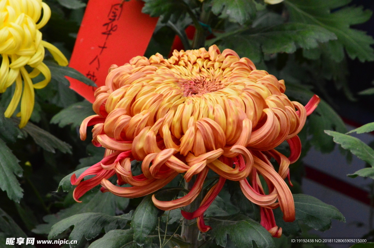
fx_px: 2413
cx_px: 187
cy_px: 124
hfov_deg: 8.9
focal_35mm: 232
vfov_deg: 5.9
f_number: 22
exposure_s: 1/250
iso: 4500
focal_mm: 155
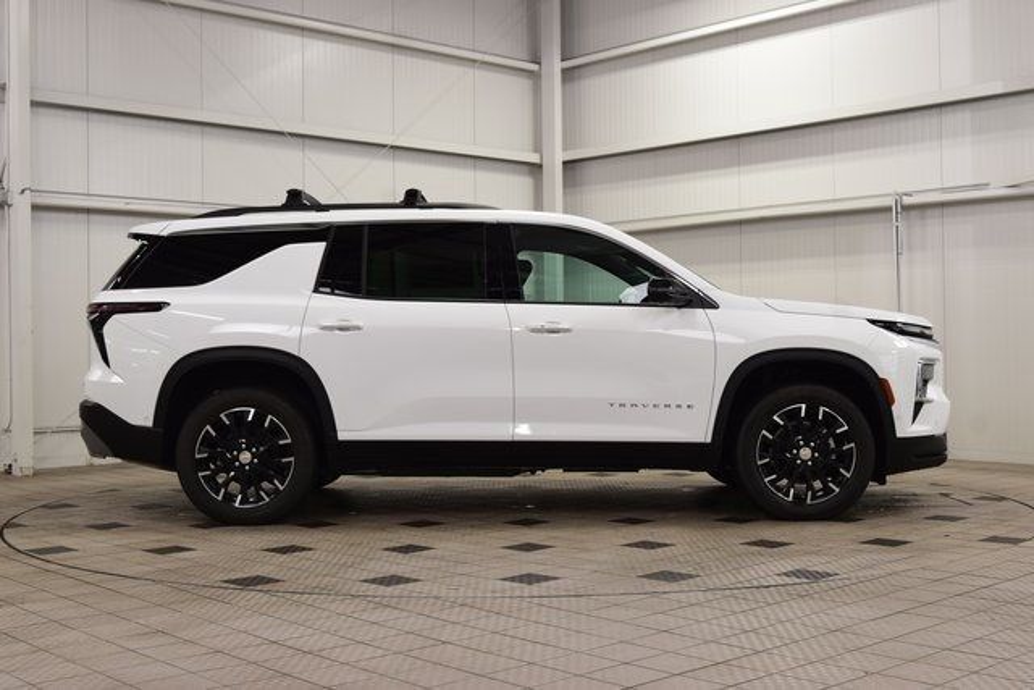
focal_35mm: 46
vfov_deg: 29.0
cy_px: 345
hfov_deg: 42.3
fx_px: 1336
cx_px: 517
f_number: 7.1
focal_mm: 31
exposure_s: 1/30
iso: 450
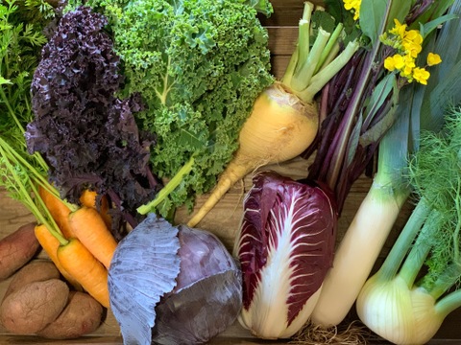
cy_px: 172
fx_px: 693
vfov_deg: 28.0
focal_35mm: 52
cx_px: 230
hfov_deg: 36.8
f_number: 2.4
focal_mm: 6
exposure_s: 1/54
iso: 400
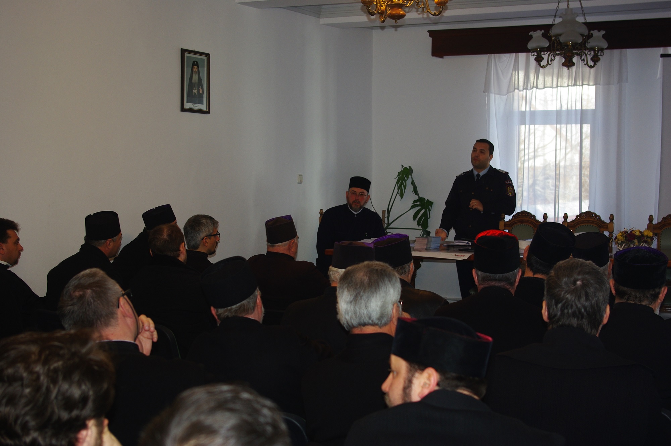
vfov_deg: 23.7
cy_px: 223
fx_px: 1061
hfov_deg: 35.1
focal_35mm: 57
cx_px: 336
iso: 200
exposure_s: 1/60
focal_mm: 38
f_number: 4.5
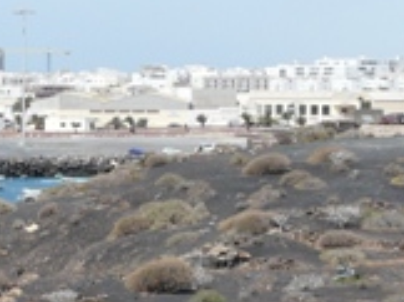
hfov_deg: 11.6
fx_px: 1923
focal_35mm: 165
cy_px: 277
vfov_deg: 8.9
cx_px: -166
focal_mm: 6.5
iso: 100
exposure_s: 1/400
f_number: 5
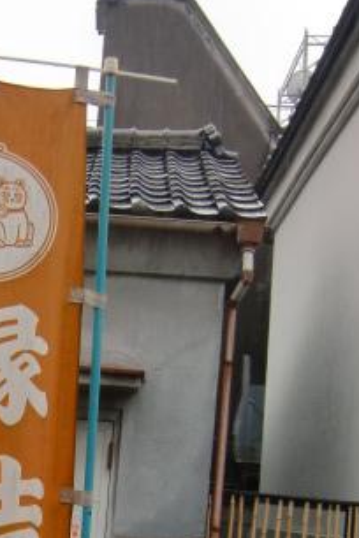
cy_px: 462
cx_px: -12
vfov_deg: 30.8
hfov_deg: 20.8
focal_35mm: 63
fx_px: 942
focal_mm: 5.2
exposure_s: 1/60
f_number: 3.5
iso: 64
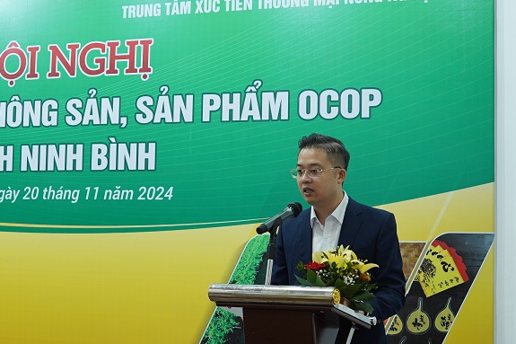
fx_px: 1046
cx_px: 136
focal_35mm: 73
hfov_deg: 27.4
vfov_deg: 18.7
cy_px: 179
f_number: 4.5
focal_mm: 28
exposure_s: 1/50
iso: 200
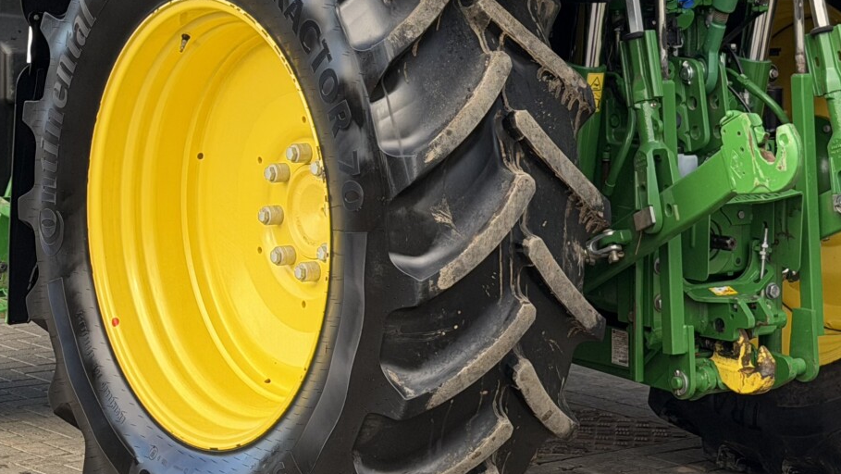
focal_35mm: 115
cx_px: 412
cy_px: -44
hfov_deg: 18.6
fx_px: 2565
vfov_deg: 10.4
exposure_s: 1/828
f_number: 1.78
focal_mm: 6.76
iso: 80
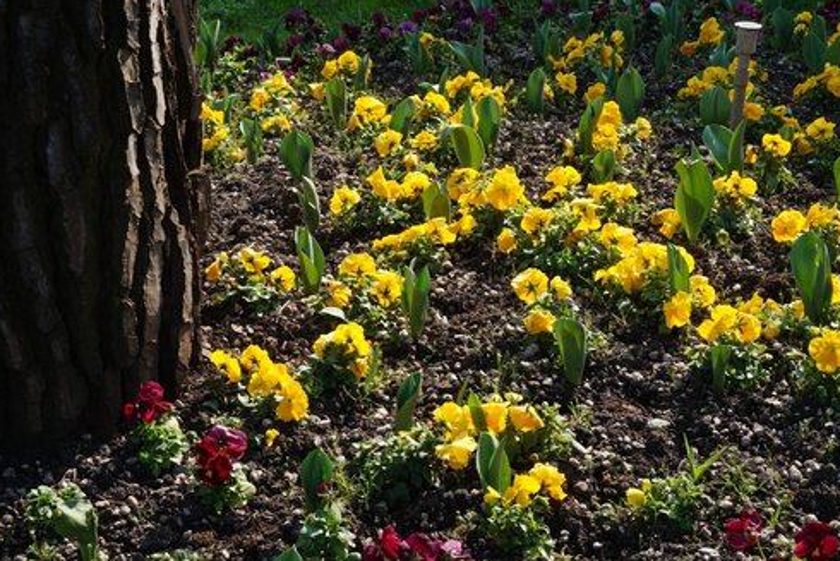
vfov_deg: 22.8
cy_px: 280
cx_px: 423
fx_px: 1389
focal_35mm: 60
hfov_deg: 33.7
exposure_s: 1/80
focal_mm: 39
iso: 200
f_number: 16
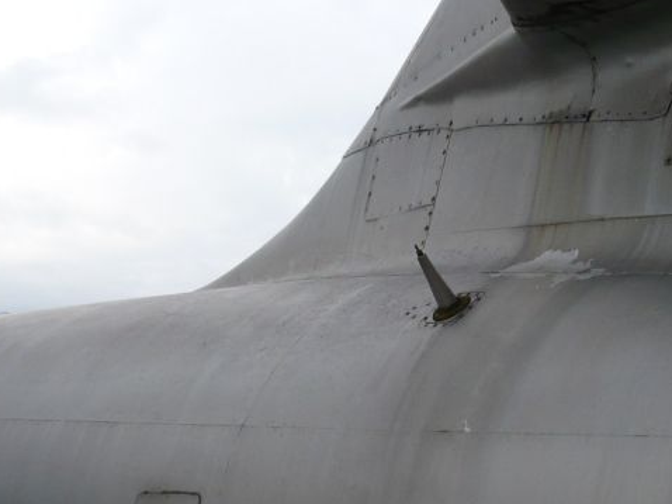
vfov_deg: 19.5
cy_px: 372
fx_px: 1455
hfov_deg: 26.0
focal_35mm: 75
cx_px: 366
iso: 100
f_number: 2.8
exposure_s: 1/500
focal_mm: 5.8
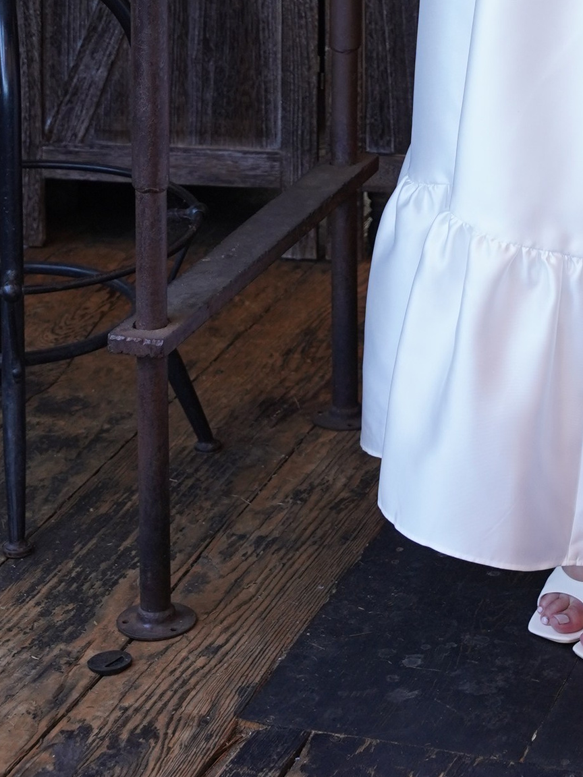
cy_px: -380
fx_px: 2857
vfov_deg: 14.5
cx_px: 490
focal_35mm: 127
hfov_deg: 11.6
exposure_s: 1/200
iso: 500
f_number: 4.5
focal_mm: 39.7
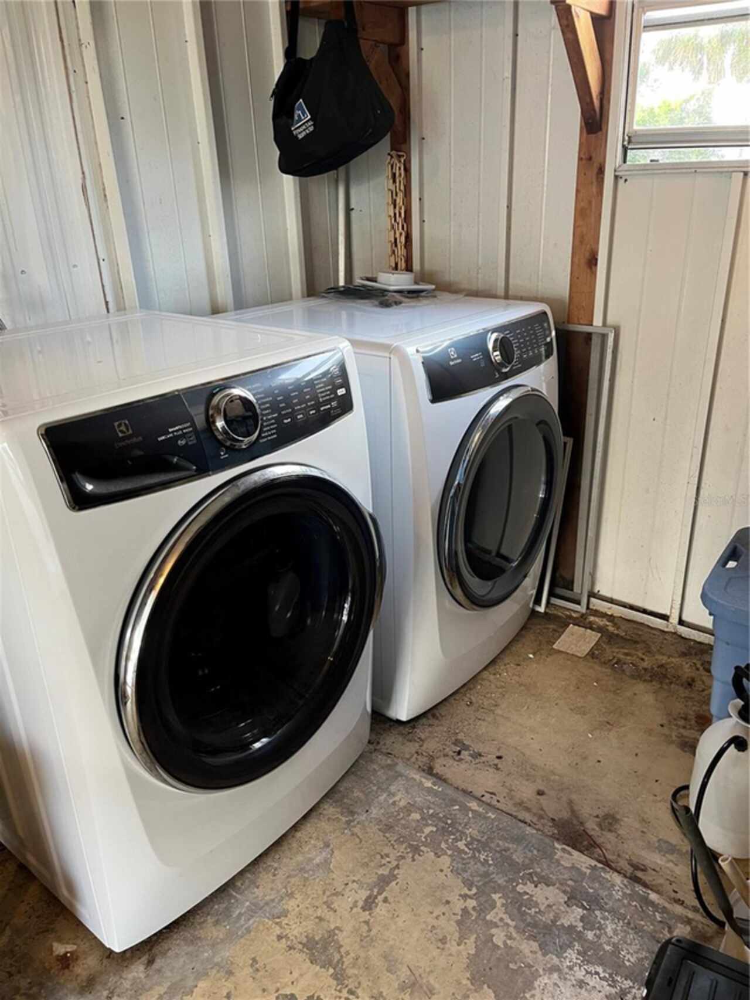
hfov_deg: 53.1
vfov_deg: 67.3
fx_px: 751
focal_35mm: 26
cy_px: 500
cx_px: 375
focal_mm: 5.1
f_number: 1.6
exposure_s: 1/60
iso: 200
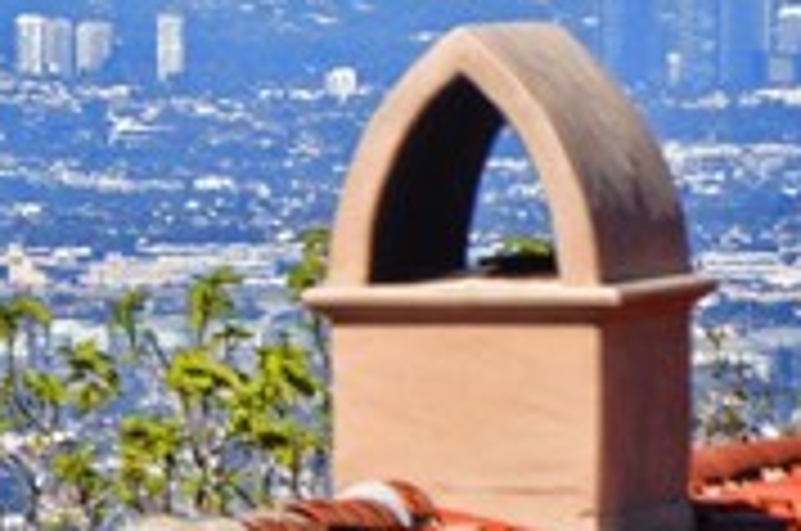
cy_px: -11
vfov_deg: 1.3
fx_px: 23898
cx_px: -490
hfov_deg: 1.9
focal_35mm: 1076
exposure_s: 1/250
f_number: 14
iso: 200
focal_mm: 200
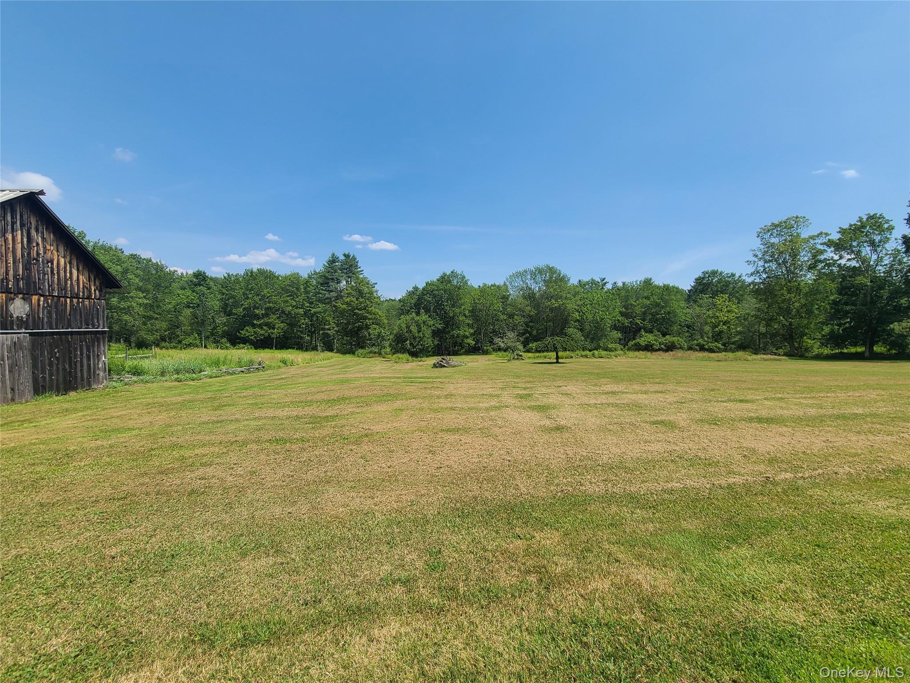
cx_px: 455
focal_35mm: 13
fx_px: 342
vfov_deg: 89.9
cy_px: 342
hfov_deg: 106.2
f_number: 2.2
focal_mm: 2.2
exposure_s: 1/1819
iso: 50
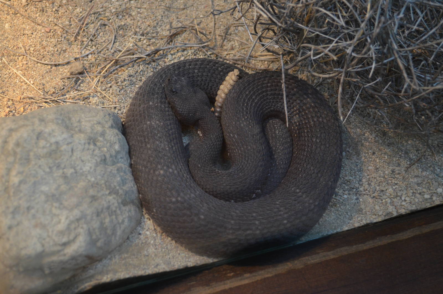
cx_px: 222
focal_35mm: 52
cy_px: 147
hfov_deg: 37.9
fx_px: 645
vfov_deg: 25.6
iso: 1250
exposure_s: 1/30
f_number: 5
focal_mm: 35
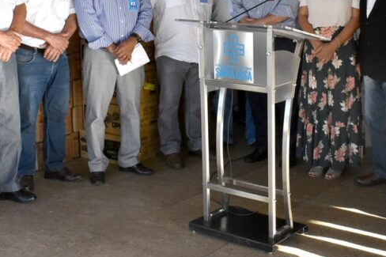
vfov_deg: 20.5
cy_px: 76
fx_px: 708
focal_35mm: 66
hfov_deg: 30.0
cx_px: 290
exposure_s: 1/320
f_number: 9
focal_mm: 21
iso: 1600
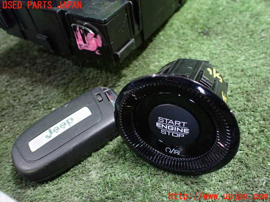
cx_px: 135
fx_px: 234
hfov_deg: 60.0
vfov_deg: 46.8
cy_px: 101
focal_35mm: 30
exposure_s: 1/40
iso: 800
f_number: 2.3
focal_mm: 5.4
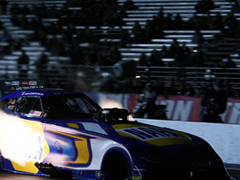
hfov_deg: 10.5
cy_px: 109
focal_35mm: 187
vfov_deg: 8.0
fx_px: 1298
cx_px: 55
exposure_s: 1/500
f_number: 2.8
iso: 800
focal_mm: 70
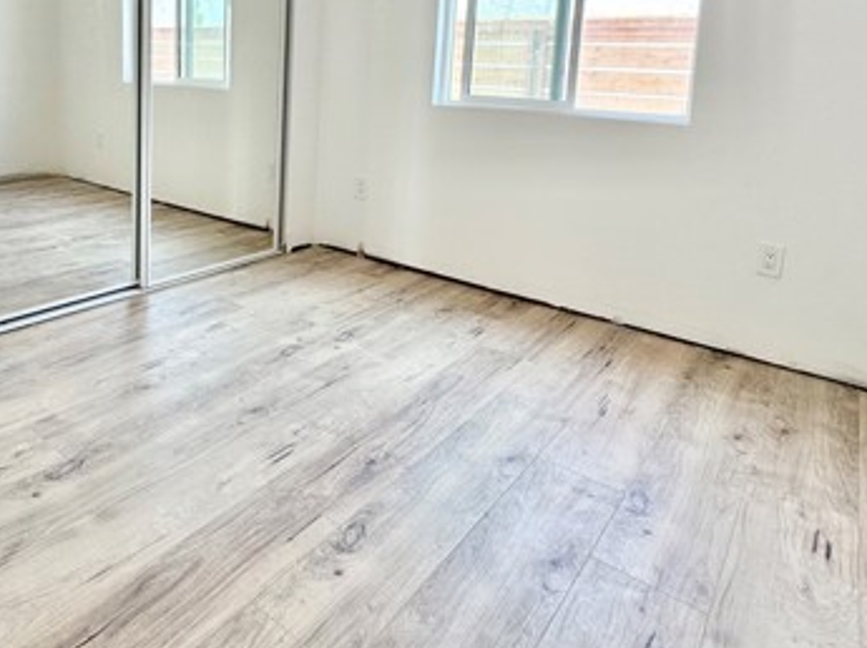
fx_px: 651
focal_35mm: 26
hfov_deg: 66.1
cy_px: 141
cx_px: 314
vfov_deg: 50.2
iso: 64
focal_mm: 2.22
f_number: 2.2
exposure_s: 1/120
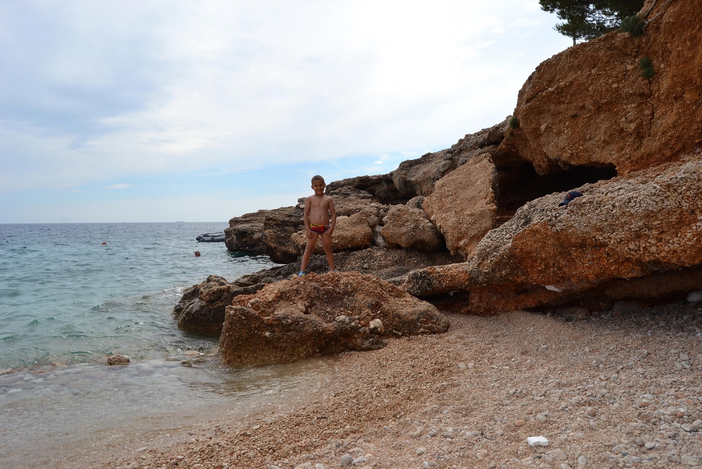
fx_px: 527
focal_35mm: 27
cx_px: 351
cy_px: 234
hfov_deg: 67.4
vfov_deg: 47.9
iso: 100
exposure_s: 1/200
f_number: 10
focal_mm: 18
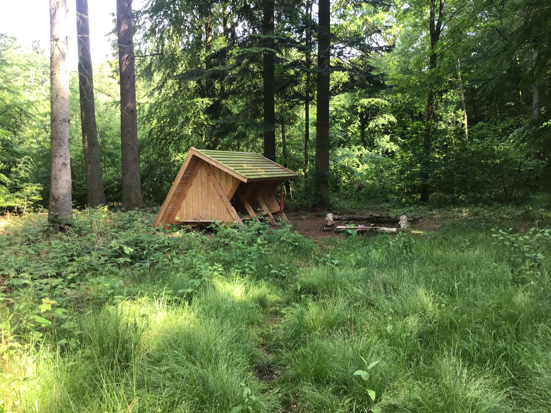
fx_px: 493
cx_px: 276
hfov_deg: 58.4
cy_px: 206
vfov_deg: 45.4
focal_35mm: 31
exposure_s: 1/100
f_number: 2.4
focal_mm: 3.3
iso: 40
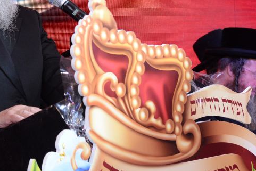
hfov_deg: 20.4
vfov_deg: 13.9
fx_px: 697
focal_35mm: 98
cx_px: 29
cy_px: 35
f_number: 4.5
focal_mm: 46
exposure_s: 1/80
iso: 1600
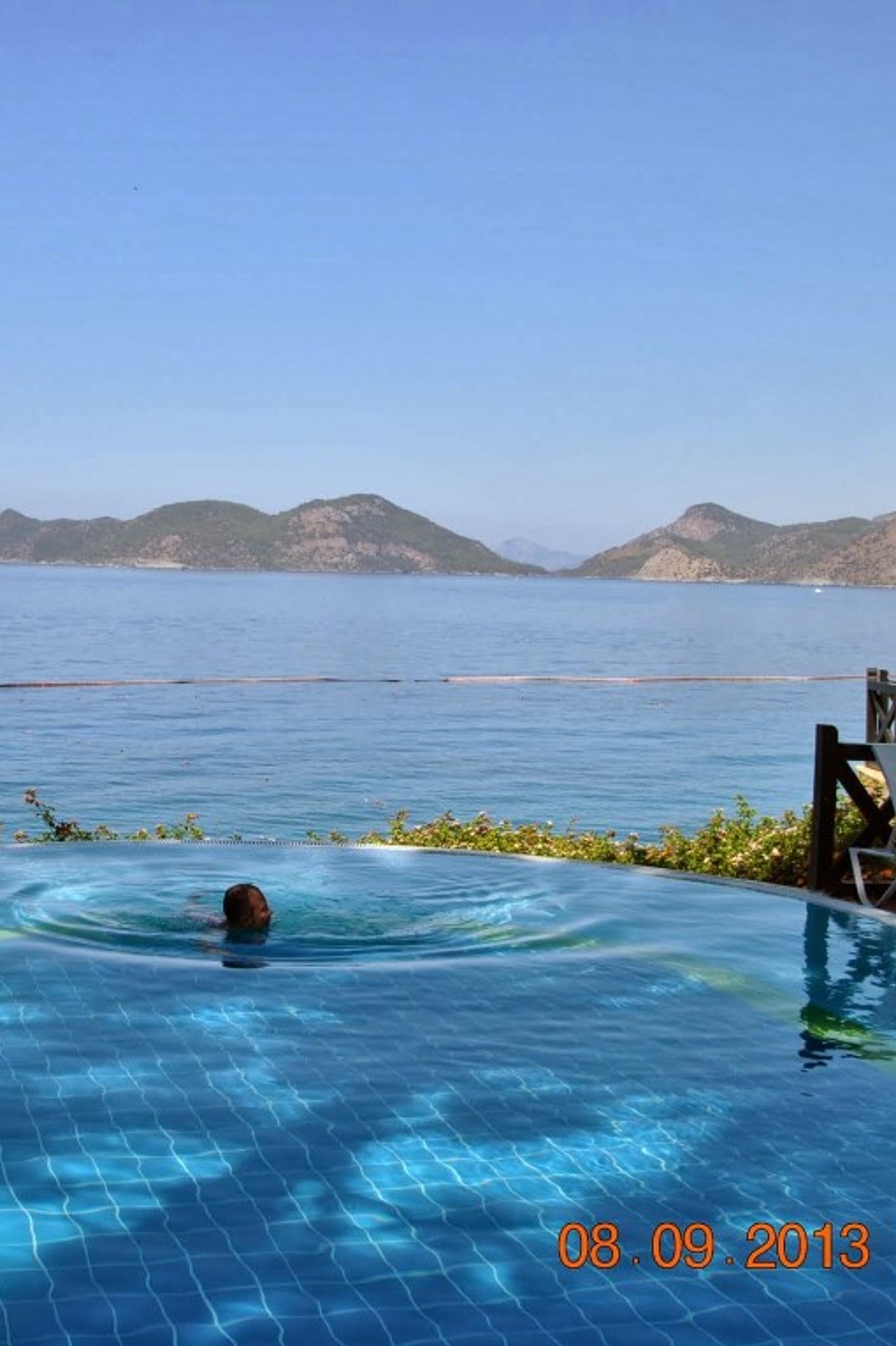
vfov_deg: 36.9
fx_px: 2018
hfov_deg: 24.8
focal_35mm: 54
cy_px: 673
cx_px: 242
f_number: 8
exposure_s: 1/250
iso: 100
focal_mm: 24
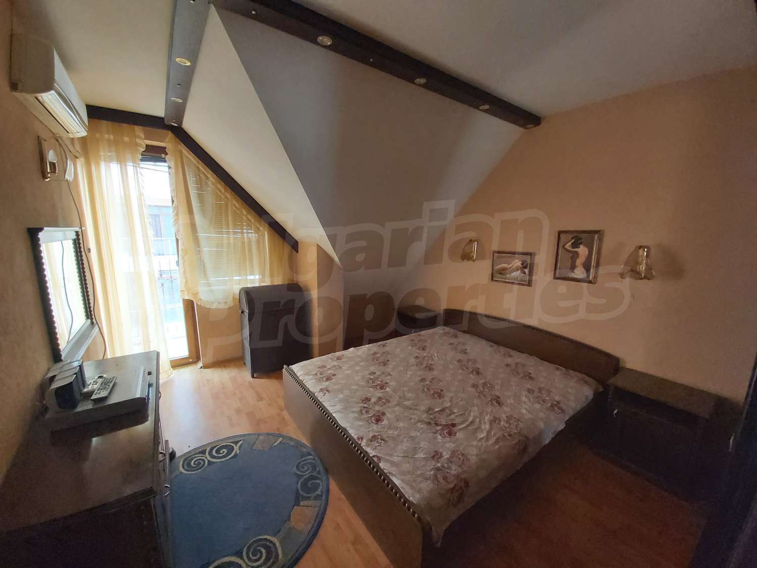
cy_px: 284
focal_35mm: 12
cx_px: 378
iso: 250
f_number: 2.2
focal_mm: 1.42
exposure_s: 1/25
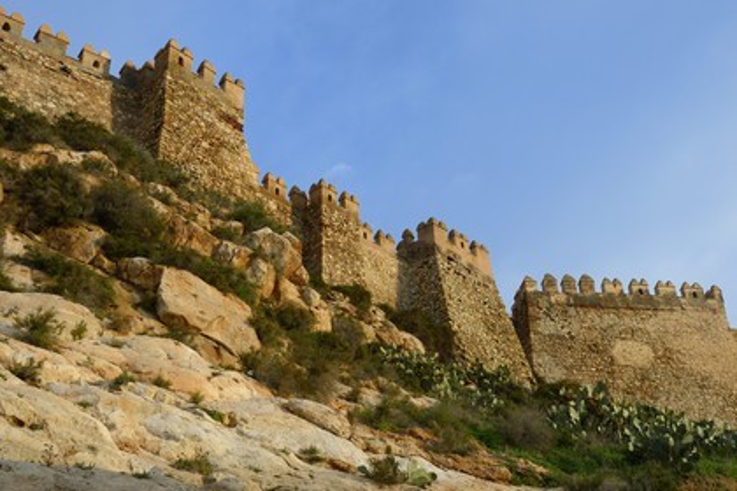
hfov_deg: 43.6
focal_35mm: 45
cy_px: 246
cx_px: 368
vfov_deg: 29.9
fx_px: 921
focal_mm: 45
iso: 400
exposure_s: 1/250
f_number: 13
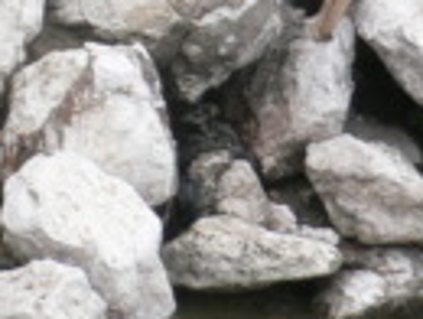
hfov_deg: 10.3
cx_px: -303
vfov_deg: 8.0
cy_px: -130
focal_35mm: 183
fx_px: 2240
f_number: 2.8
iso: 80
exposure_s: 1/320
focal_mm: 5.8
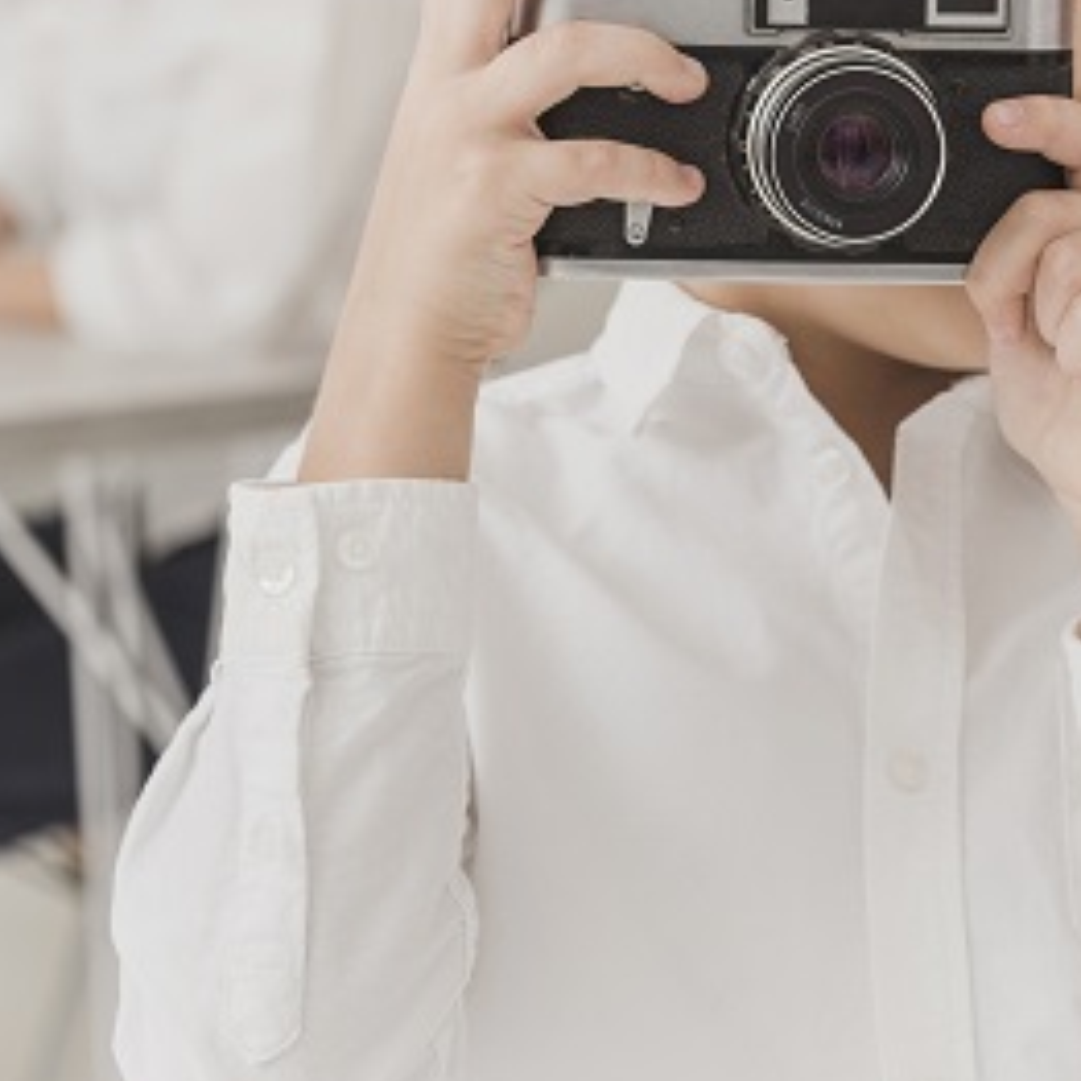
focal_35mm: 205
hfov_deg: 8.5
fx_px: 7243
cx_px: 314
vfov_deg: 8.5
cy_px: 307
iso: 200
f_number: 6.3
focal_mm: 92
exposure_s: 1/160
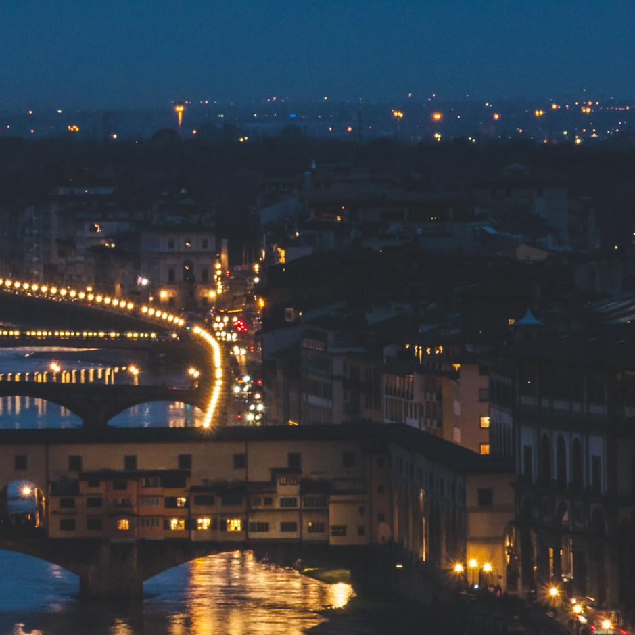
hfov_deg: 4.1
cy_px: 306
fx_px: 8779
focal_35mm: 423
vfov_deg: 4.1
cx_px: 32
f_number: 18
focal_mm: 130
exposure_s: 1/1.25
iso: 200
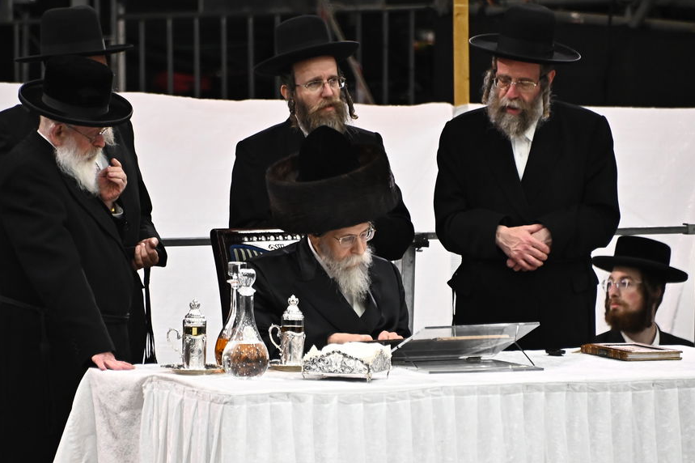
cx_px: 279
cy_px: 246
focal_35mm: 489
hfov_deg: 4.2
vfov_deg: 2.8
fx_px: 9436
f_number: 5.6
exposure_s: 1/250
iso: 3200
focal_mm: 300
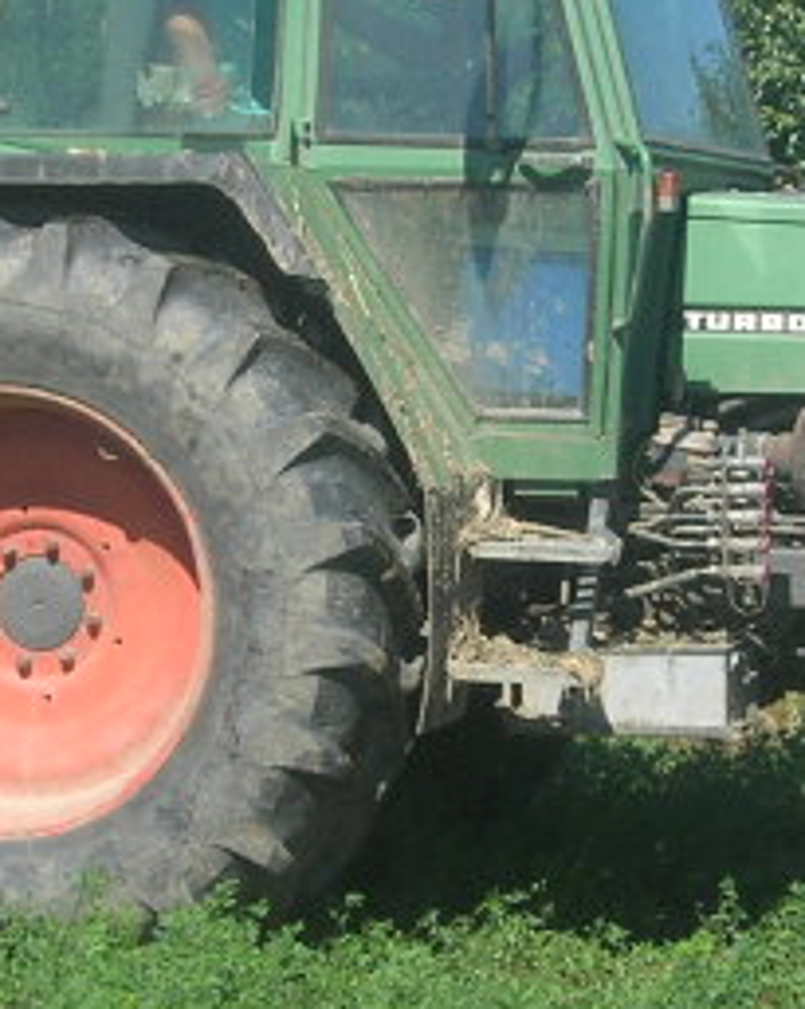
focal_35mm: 148
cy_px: 459
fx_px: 4415
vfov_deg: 13.0
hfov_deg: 10.4
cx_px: 373
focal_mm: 7.8
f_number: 4.8
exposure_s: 1/485
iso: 64
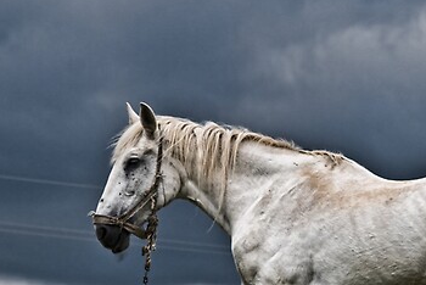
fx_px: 4265
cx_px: 349
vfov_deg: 3.8
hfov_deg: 5.7
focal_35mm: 360
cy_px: 221
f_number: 5.6
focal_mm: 105
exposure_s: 1/320
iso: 100
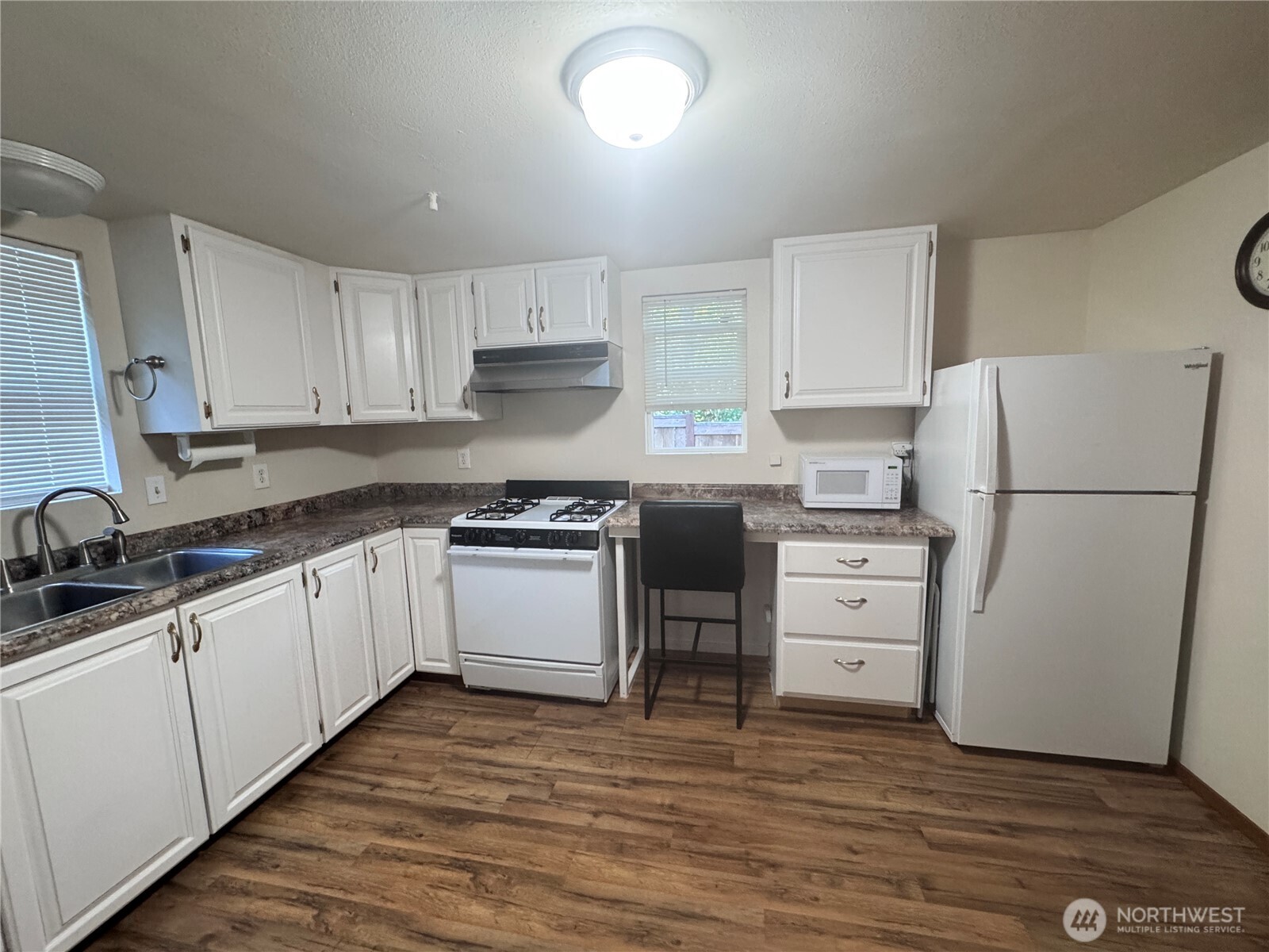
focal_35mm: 14
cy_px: 476
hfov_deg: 102.1
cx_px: 634
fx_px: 513
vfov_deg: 85.7
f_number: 2.2
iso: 320
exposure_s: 1/60
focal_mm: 2.22
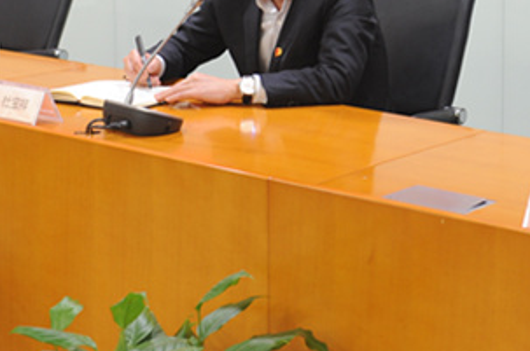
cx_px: 422
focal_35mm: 101
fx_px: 1485
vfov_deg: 13.2
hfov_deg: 20.0
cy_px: -65
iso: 800
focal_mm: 36
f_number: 3.2
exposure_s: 1/40
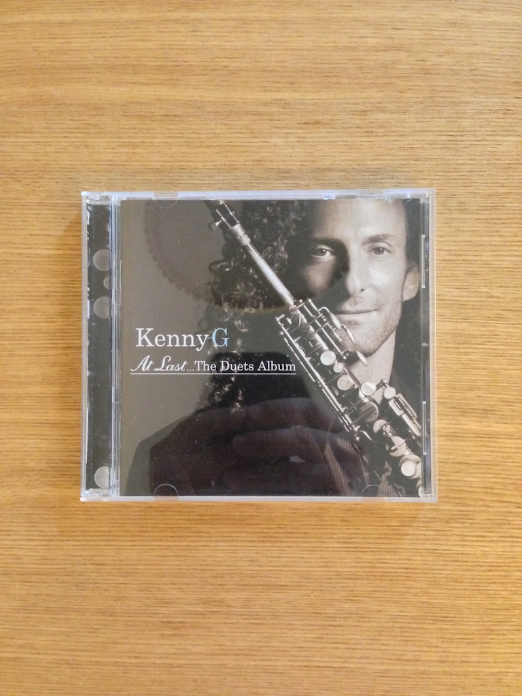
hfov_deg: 42.9
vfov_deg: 55.4
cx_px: 261
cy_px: 348
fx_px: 664
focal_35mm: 33
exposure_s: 1/15
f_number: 2.4
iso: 800
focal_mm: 4.12
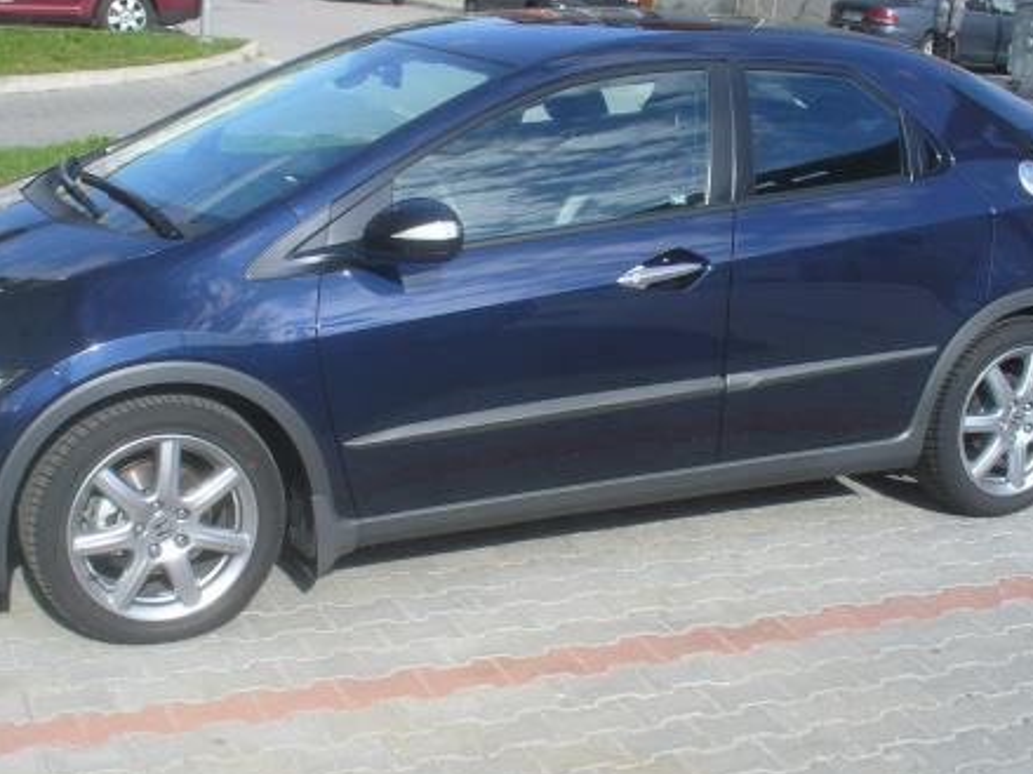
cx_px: 447
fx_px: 1611
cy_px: 355
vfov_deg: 27.0
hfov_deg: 35.5
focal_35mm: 54
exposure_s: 1/200
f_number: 5.6
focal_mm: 6.1
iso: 80
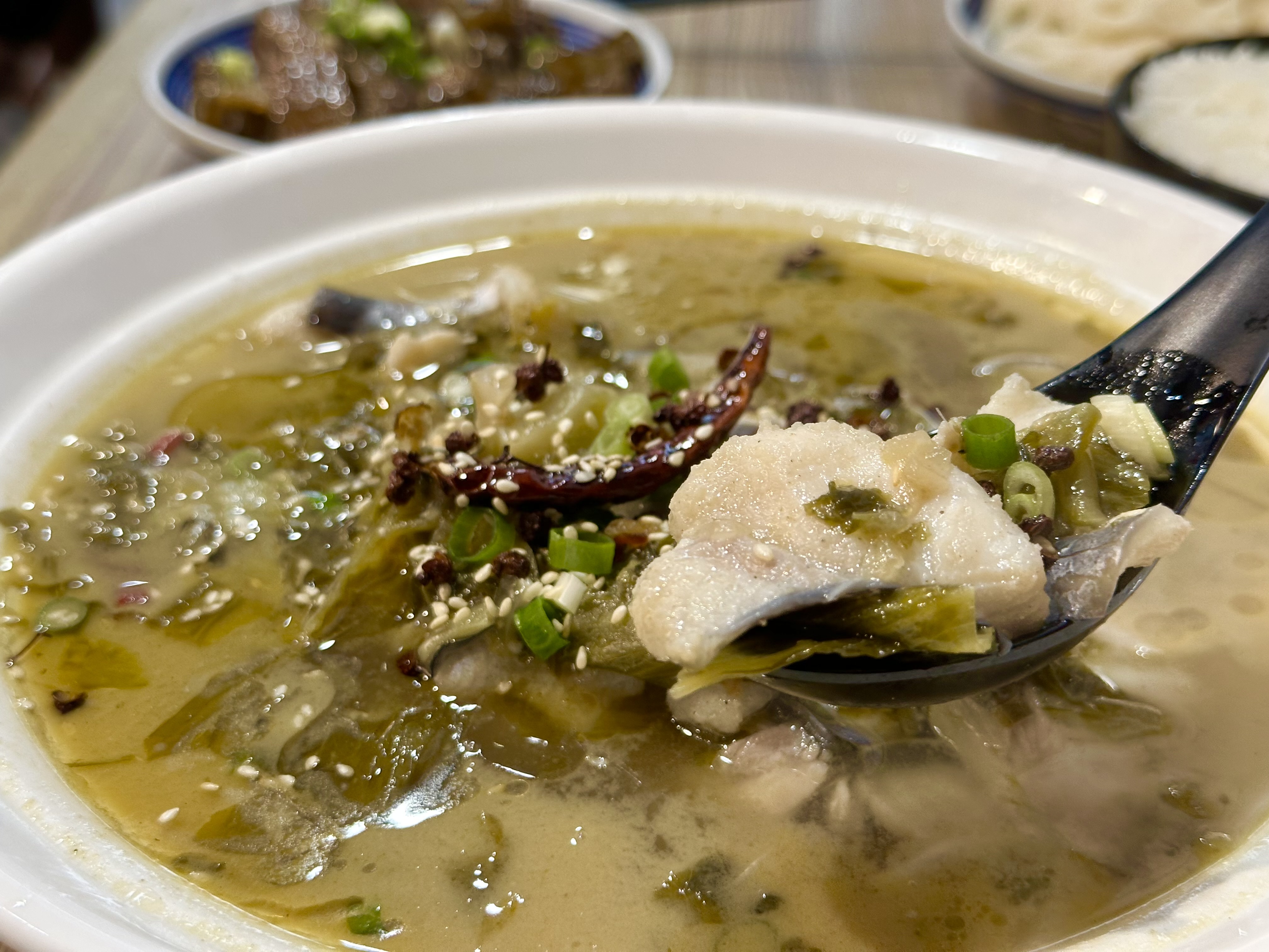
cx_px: 634
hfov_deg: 39.7
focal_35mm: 48
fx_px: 1760
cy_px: 476
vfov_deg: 30.3
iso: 160
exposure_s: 1/60
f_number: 1.78
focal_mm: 6.86
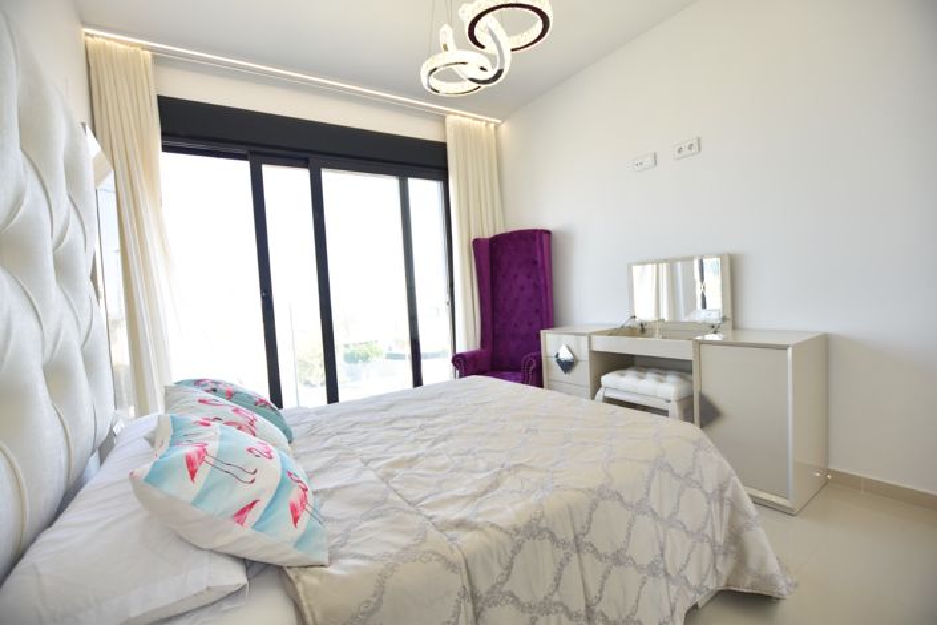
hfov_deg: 100.4
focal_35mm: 15
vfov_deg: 77.3
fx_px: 390
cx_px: 468
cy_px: 312
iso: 200
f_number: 3.5
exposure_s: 1/200
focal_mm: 10
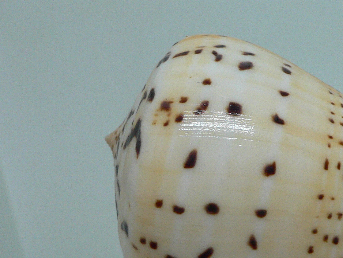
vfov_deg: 23.2
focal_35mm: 63
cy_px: 162
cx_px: 295
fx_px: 624
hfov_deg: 29.7
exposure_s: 1/60
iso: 200
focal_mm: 4.6
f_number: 2.8
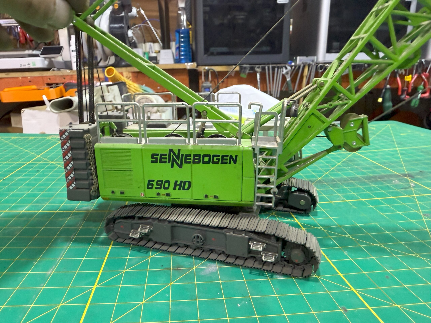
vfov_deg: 56.8
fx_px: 299
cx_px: 216
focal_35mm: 24
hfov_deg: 71.6
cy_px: 162
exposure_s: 1/50
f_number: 2.2
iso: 320
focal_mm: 2.22
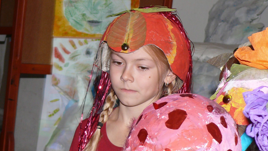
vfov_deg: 6.6
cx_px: 121
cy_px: 93
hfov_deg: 11.7
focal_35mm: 184
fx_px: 1308
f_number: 3.2
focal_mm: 18.2
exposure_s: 1/30
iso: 100
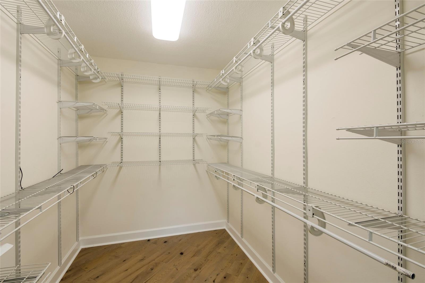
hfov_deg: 77.3
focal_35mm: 22
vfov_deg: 56.1
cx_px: 212
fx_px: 266
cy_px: 142
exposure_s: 1/100
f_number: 8
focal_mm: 15
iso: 100
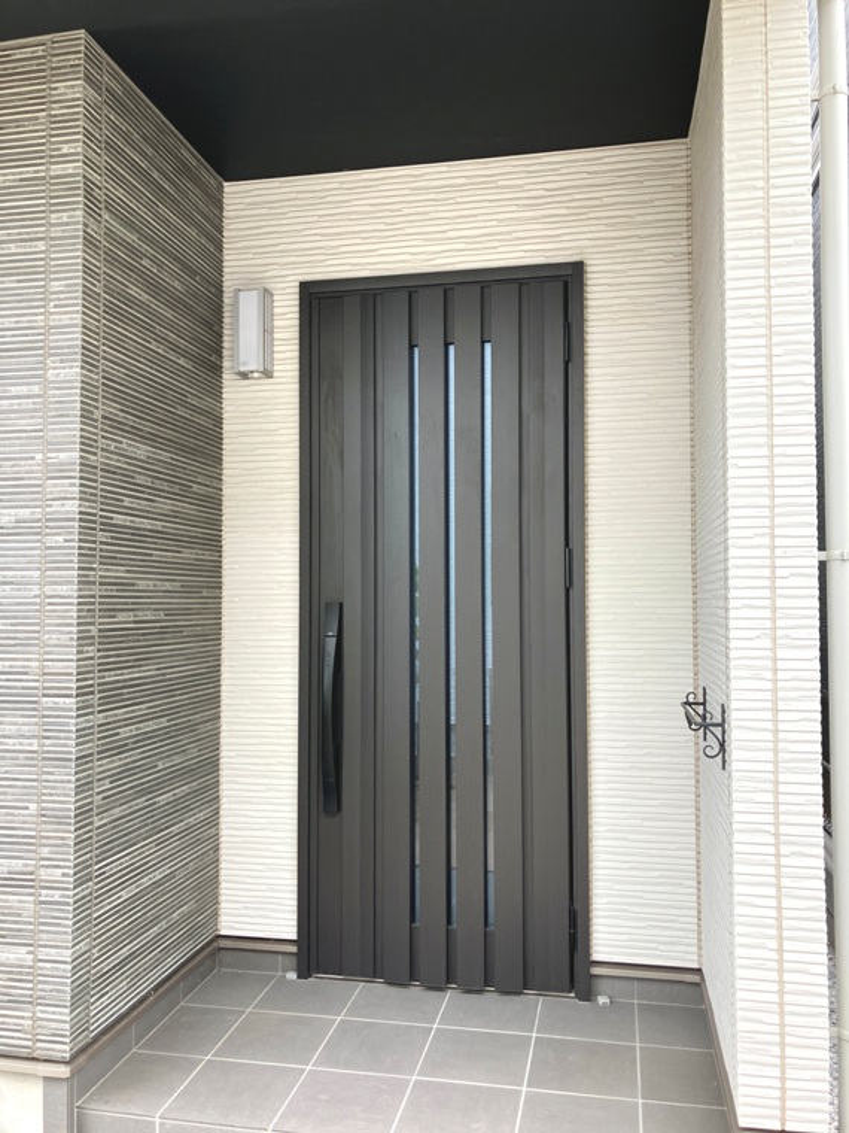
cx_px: 424
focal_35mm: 28
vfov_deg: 63.4
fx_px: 916
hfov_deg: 49.7
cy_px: 566
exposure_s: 1/121
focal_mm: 3.99
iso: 80
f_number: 1.8
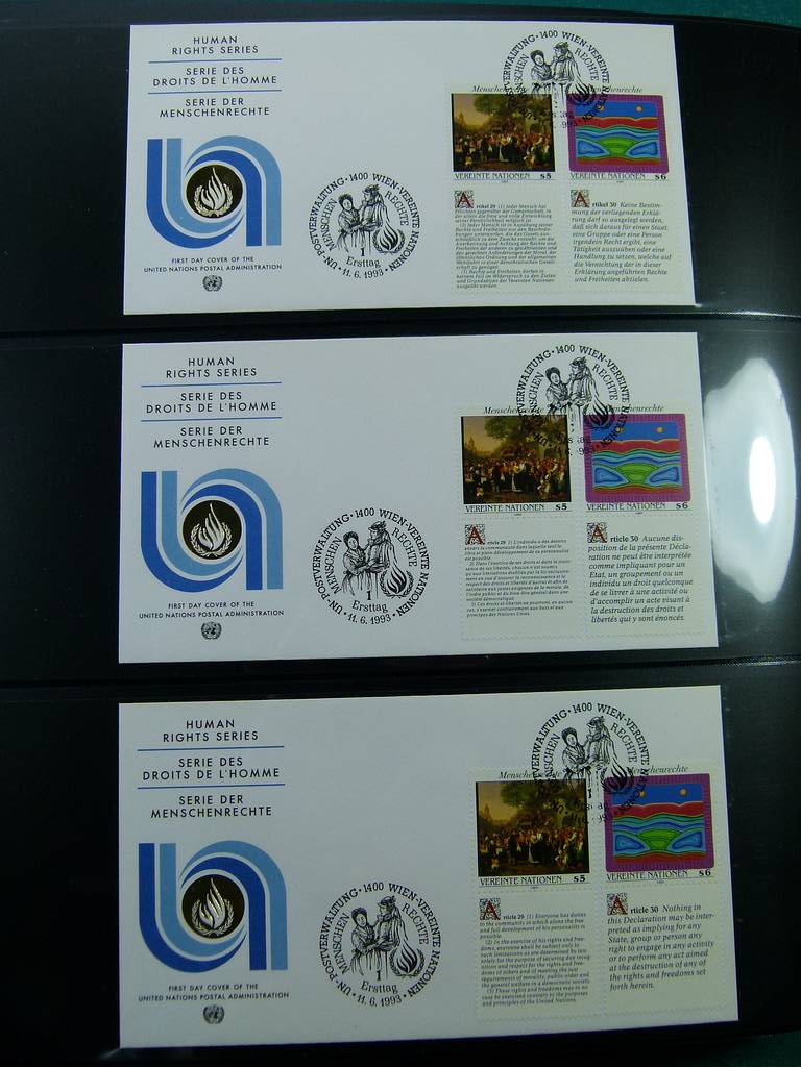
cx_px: 400
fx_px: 987
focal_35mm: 32
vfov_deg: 56.8
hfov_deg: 44.2
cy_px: 534
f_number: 3.6
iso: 100
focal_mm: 5.7
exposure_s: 1/125
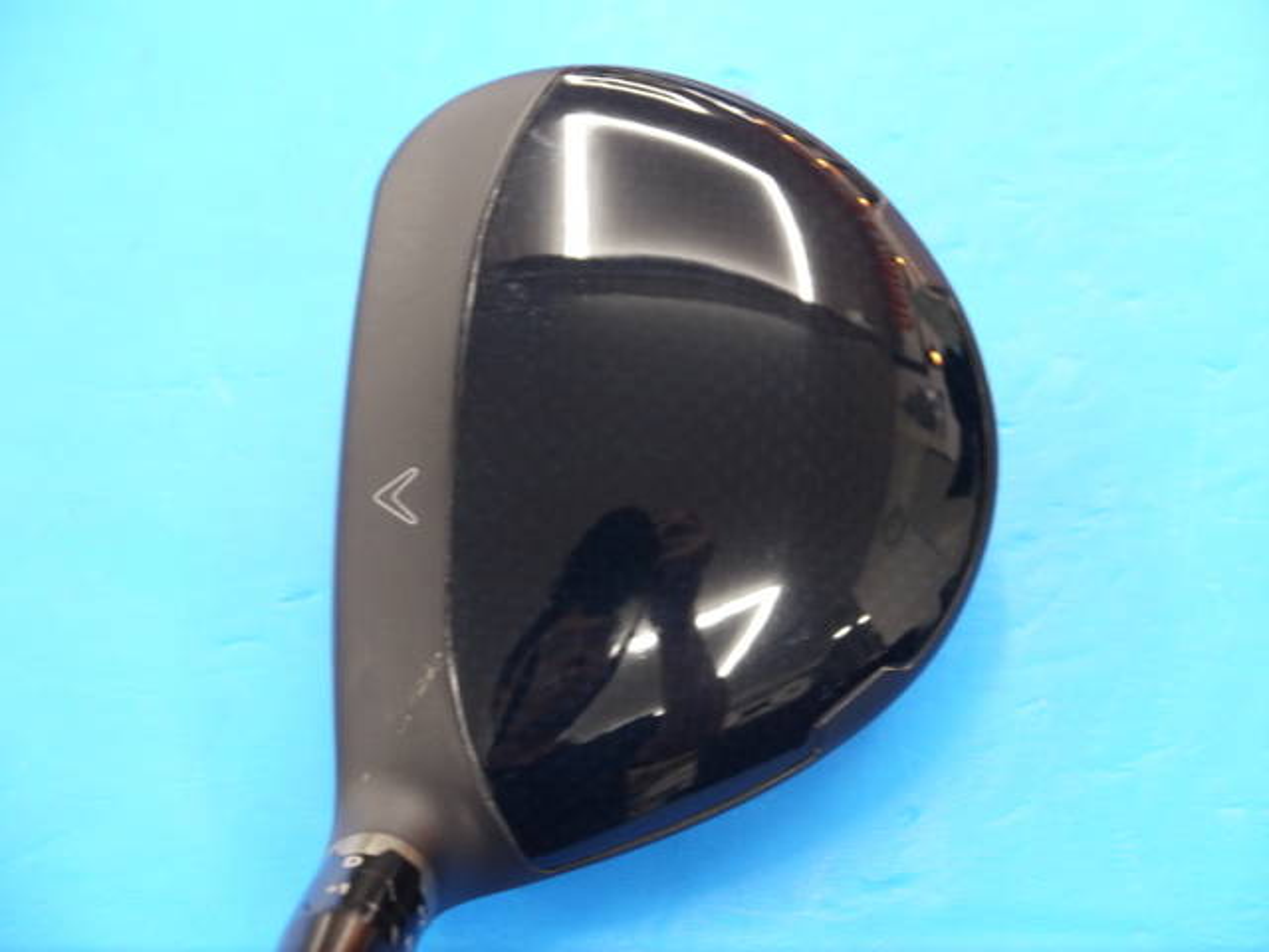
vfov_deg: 17.6
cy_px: 476
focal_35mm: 84
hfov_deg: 23.3
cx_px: 634
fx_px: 3079
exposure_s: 1/40
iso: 800
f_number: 5.6
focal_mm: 42
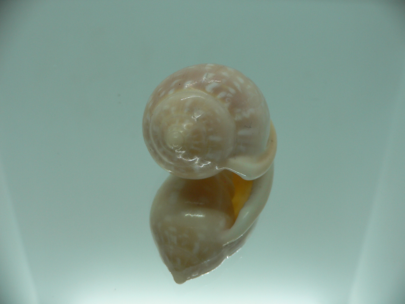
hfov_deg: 52.6
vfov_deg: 40.7
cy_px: 152
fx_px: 409
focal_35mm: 35
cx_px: 202
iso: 80
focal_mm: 4.6
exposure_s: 1/80
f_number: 2.8
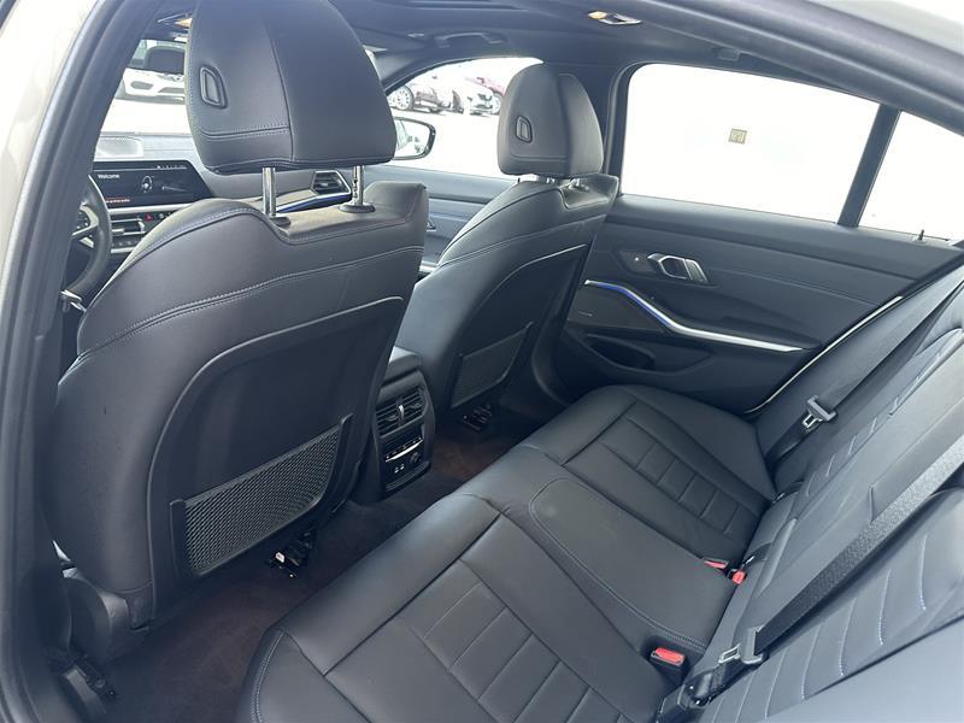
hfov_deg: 71.6
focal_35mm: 24
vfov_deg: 56.8
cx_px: 482
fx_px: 668
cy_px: 362
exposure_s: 1/62
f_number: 1.78
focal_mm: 6.86
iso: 250
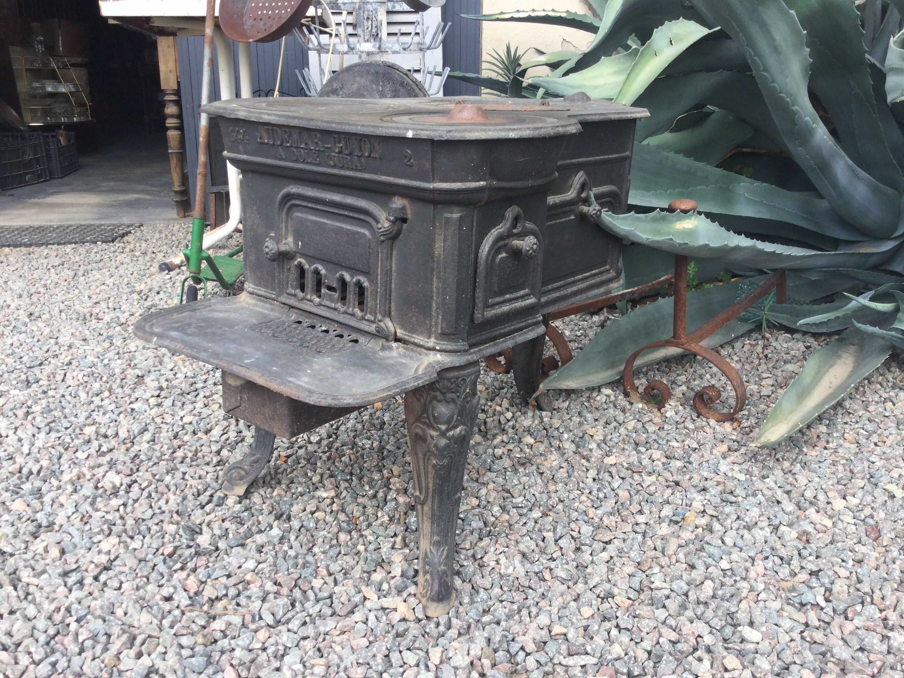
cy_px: 339
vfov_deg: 45.4
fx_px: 810
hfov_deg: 58.4
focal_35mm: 31
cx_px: 452
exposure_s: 1/181
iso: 25
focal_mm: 3.3
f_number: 2.4
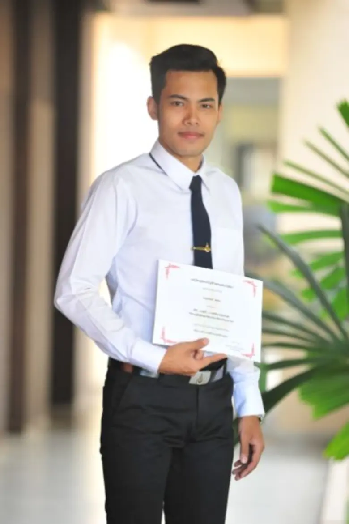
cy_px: 262
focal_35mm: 200
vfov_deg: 10.3
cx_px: 174
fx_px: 2910
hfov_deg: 6.9
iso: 3200
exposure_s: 1/800
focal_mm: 200
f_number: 3.5
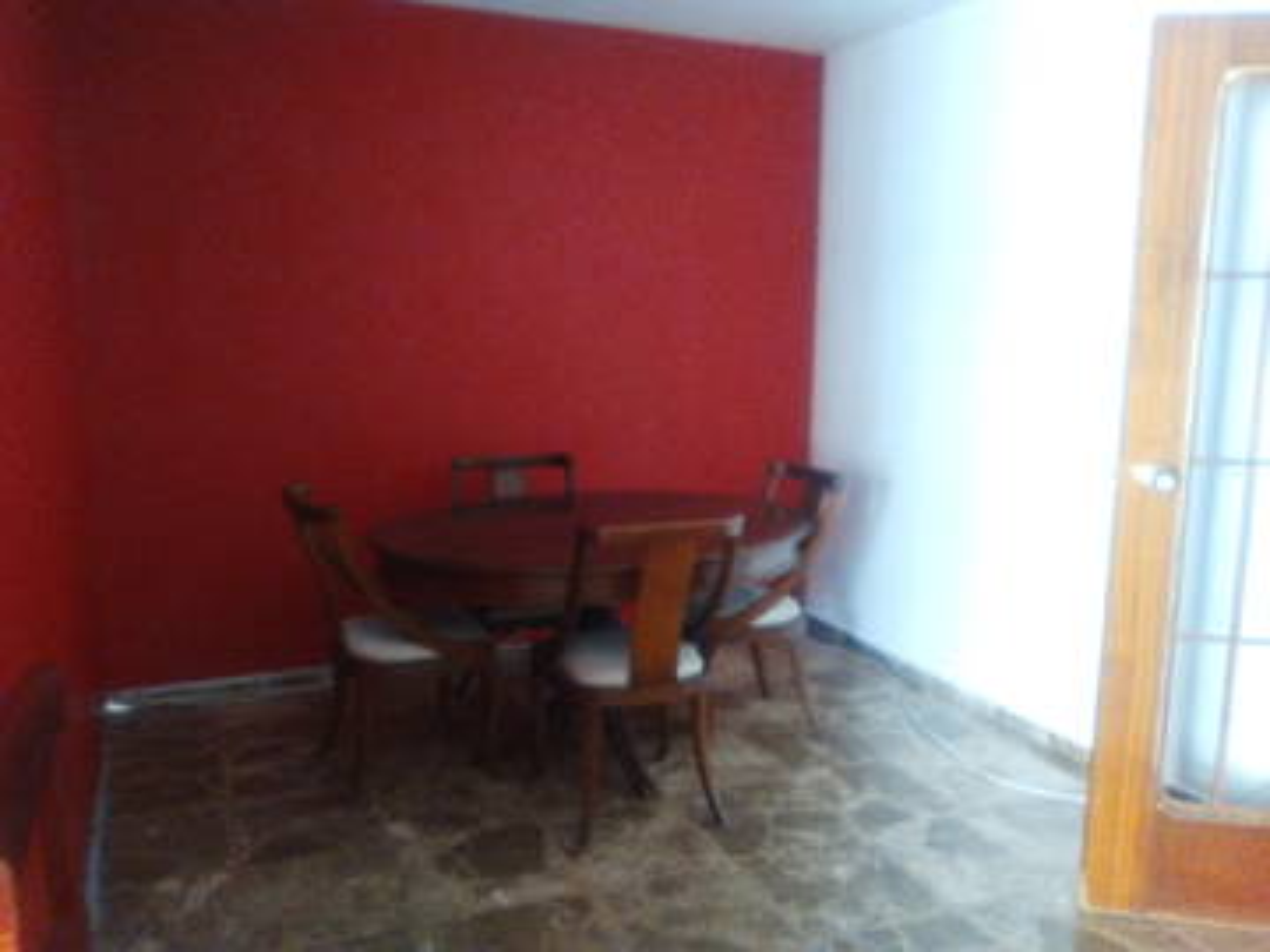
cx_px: 635
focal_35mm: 28
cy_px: 476
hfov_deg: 63.4
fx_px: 1027
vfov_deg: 49.7
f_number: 2.2
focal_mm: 2.34
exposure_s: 1/30
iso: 500
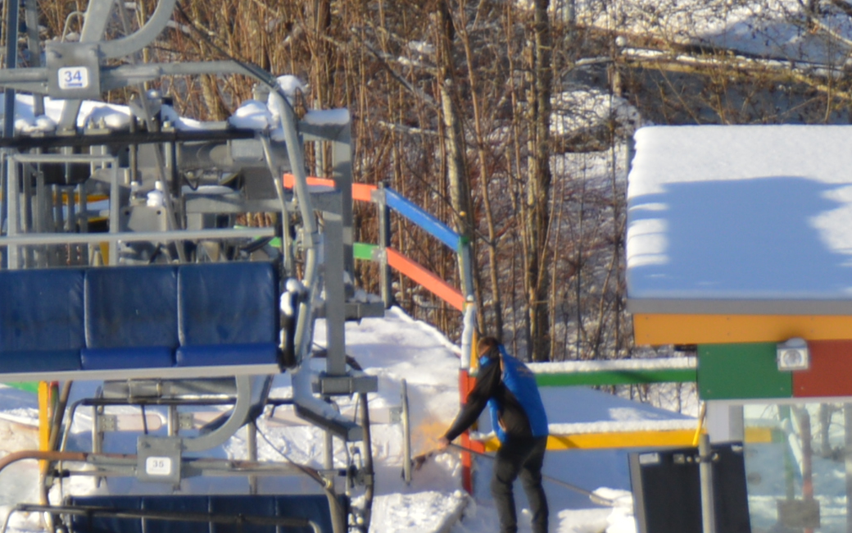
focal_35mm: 570
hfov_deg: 3.7
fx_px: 13235
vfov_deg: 2.3
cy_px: 474
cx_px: 174
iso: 100
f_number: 11
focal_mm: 86
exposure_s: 1/200
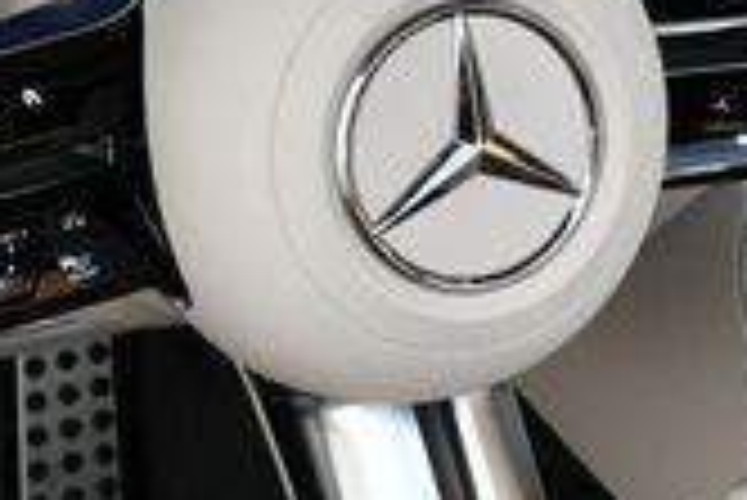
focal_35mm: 139
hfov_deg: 14.7
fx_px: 2887
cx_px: 490
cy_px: 36
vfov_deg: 9.8
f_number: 5.6
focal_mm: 18
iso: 400
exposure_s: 1/250
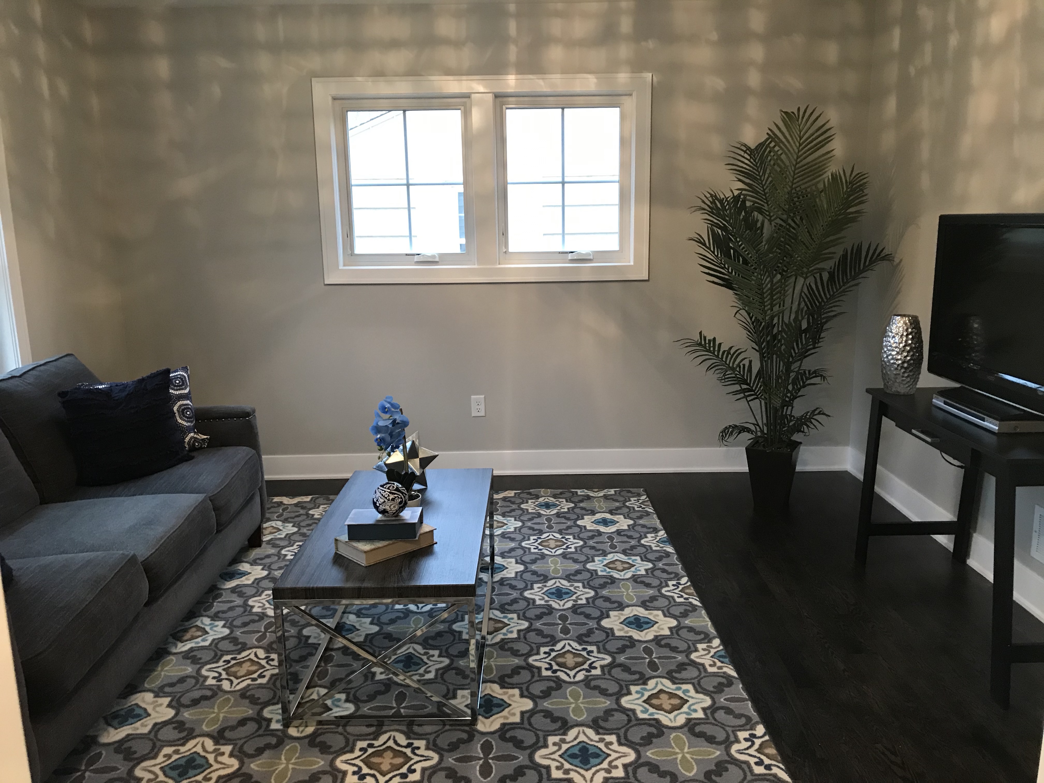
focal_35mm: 28
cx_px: 522
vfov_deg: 49.7
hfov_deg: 63.4
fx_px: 844
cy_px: 392
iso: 64
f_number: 1.8
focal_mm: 3.99
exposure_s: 1/15
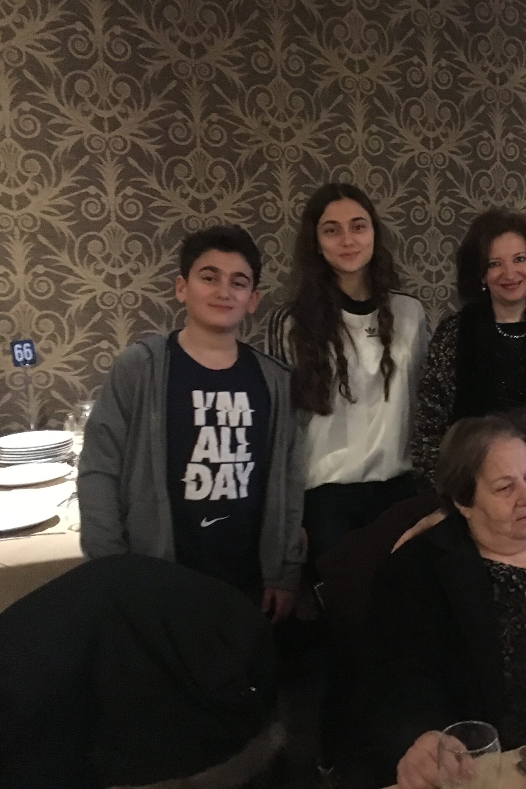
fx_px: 898
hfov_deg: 30.4
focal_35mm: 41
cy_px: 388
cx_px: 523
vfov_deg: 47.4
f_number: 2.2
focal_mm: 4.15
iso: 800
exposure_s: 1/15
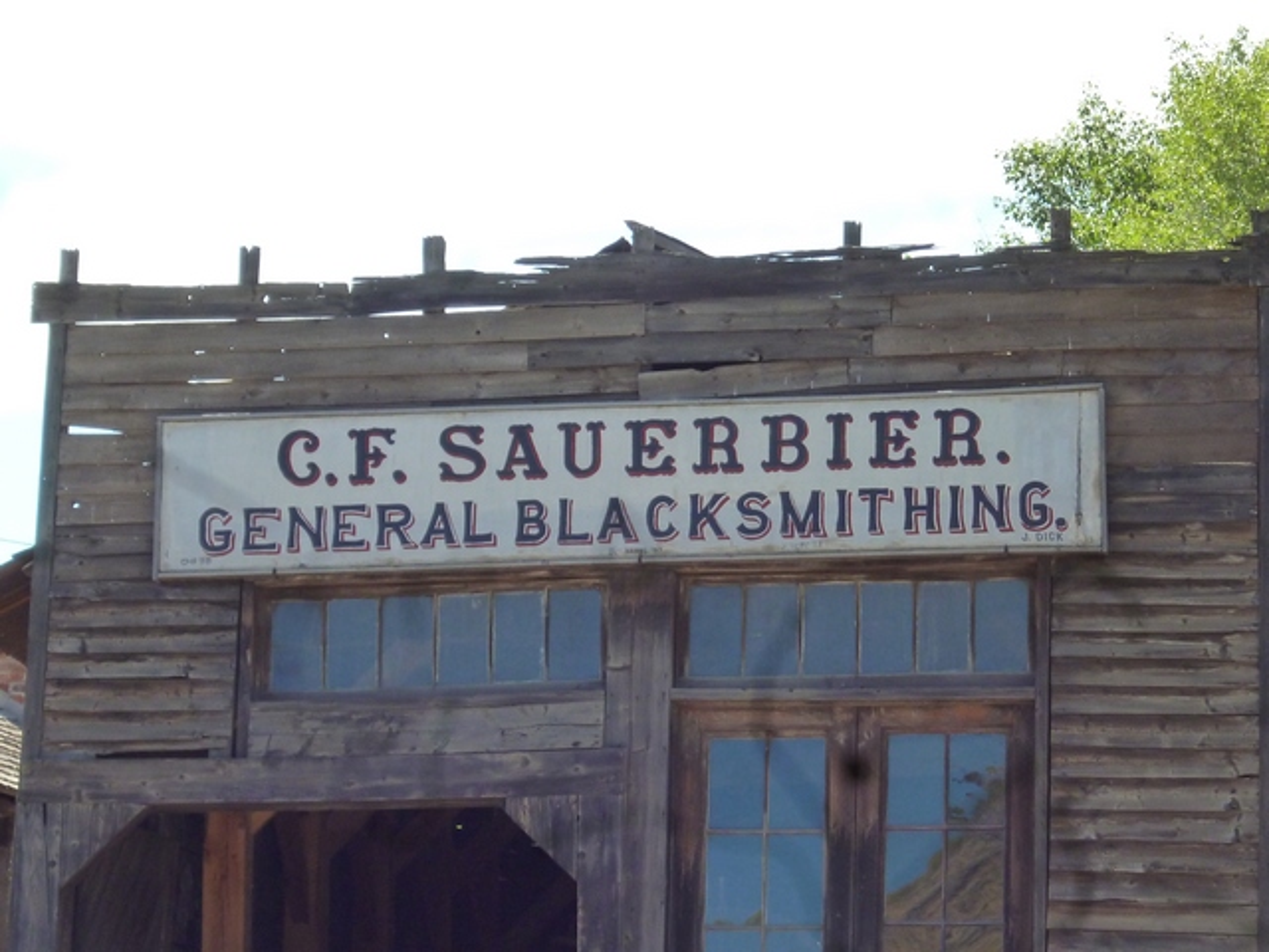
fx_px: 5132
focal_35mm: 140
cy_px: 476
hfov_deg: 14.1
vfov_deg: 10.6
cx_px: 634
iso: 250
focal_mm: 20
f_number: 6.5
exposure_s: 1/125
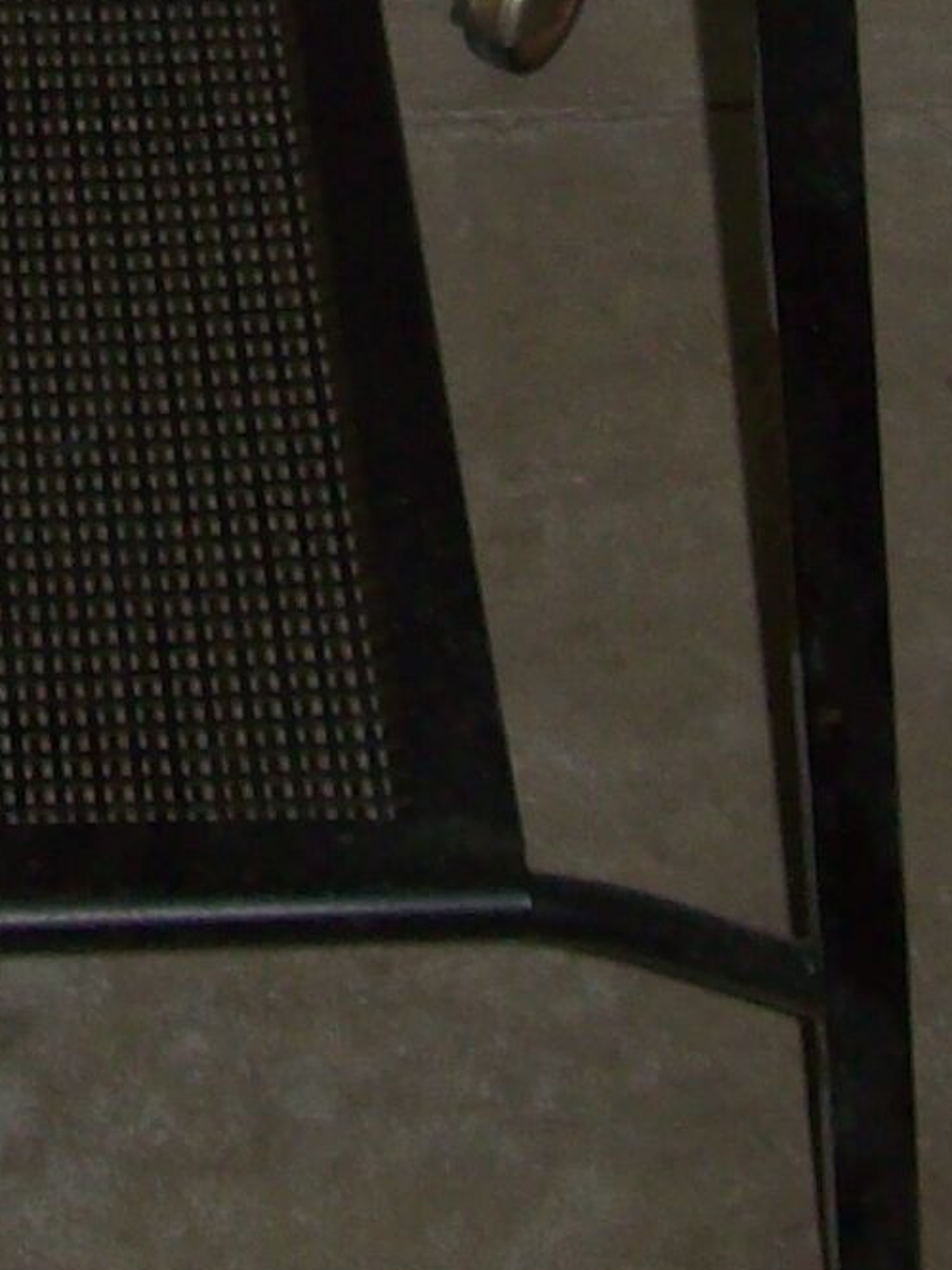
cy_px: -715
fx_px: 5651
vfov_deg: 12.1
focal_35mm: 154
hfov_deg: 9.5
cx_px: -53
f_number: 2.7
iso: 80
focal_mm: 6
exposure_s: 1/64
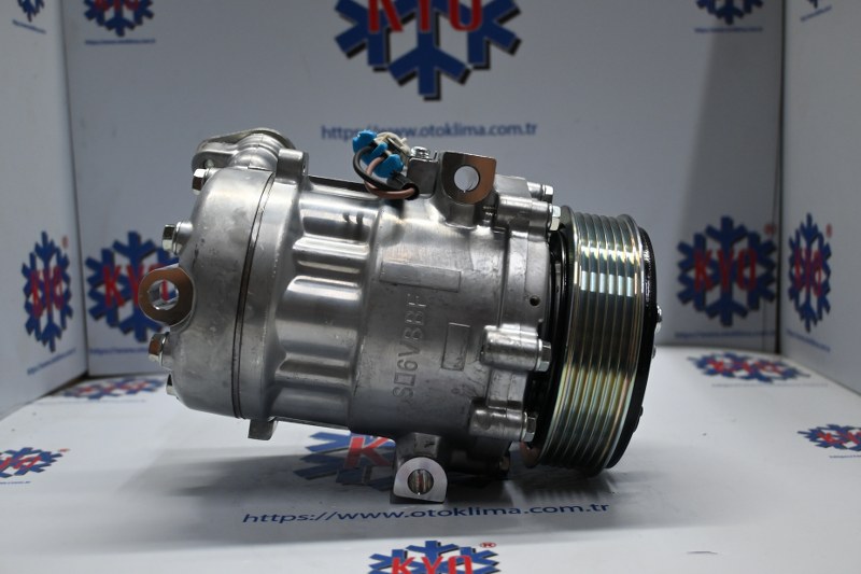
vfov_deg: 35.5
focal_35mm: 38
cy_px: 287
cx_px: 430
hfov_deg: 51.3
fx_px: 897
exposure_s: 1/125
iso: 800
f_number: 4.2
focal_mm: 25
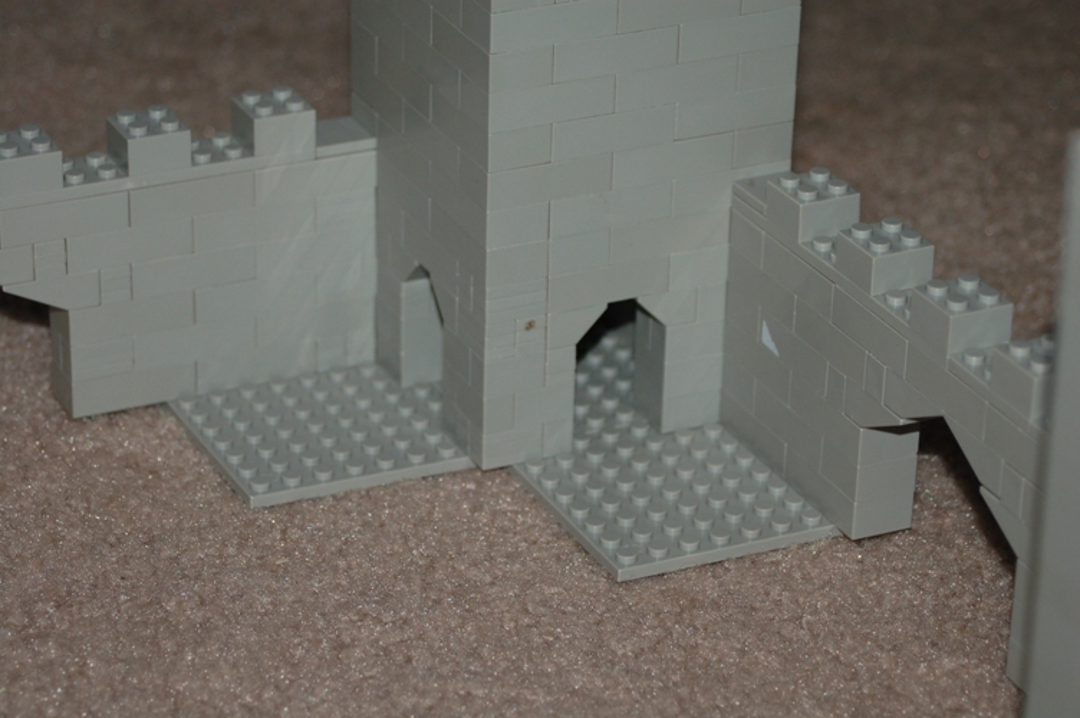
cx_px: 540
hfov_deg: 17.1
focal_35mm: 120
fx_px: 3597
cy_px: 359
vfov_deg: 11.4
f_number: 5.6
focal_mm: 80
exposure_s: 1/60
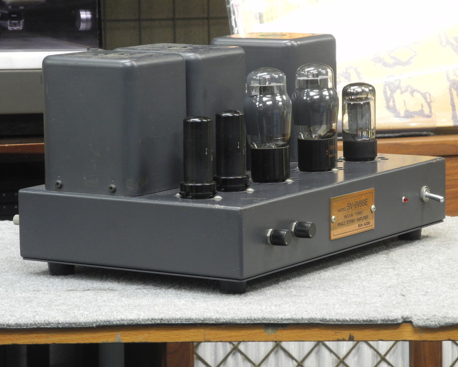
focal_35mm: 160
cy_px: 184
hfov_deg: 12.1
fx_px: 2169
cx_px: 227
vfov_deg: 9.7
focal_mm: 32.6
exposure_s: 1/12.1
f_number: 5
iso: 400
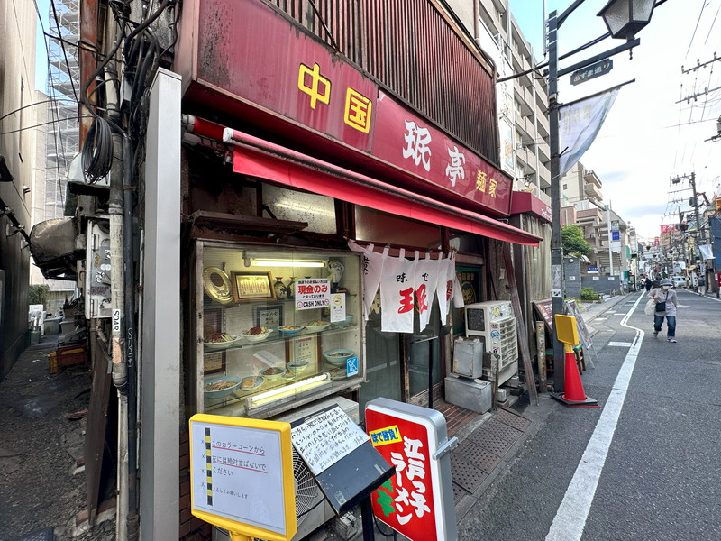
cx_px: 360
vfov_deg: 85.7
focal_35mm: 14
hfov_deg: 102.1
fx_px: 292
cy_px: 270
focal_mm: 2.22
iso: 50
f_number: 2.2
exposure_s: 1/100
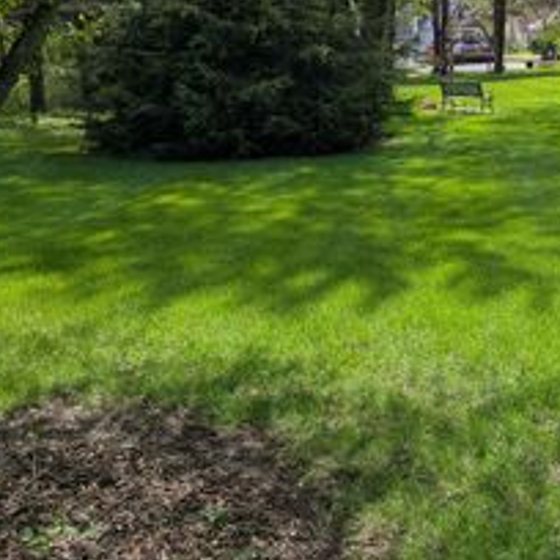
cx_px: 475
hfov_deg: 31.6
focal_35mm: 52
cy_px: 119
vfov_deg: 32.0
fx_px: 952
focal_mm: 6.81
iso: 36
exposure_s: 1/1953
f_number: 1.85
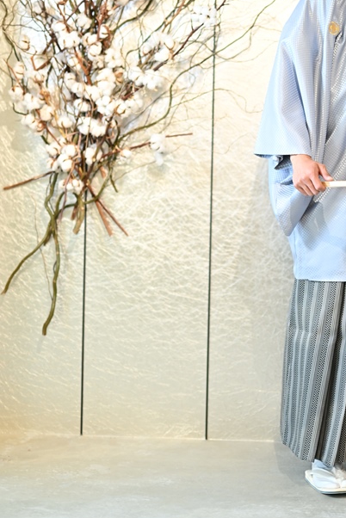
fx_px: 1224
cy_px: 145
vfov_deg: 23.7
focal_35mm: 85
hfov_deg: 16.0
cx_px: 266
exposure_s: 1/80
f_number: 1.3
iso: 640
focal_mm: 50
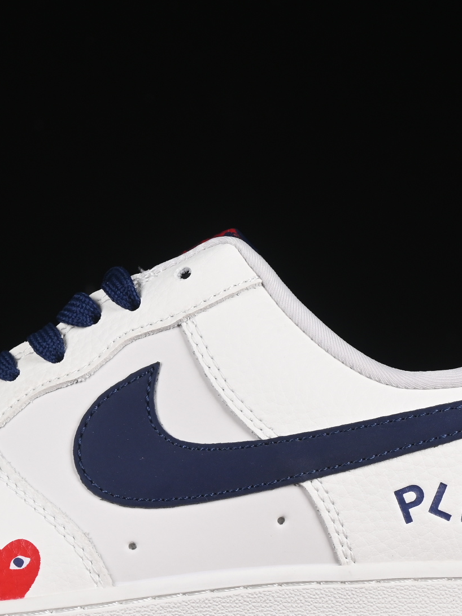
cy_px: 394
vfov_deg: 10.7
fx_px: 3275
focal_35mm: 184
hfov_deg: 8.1
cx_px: 107
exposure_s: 1/100
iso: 160
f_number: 8
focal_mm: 50
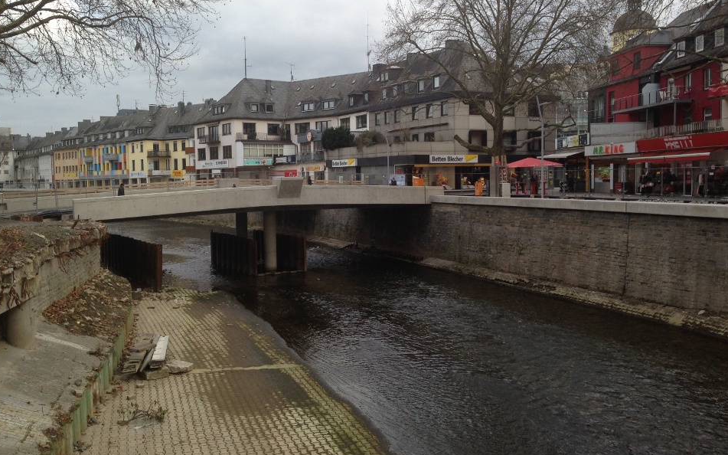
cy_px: 213
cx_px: 364
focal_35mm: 36
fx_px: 714
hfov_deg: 54.0
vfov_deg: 35.3
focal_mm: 4.13
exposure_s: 1/239
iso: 50
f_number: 2.4
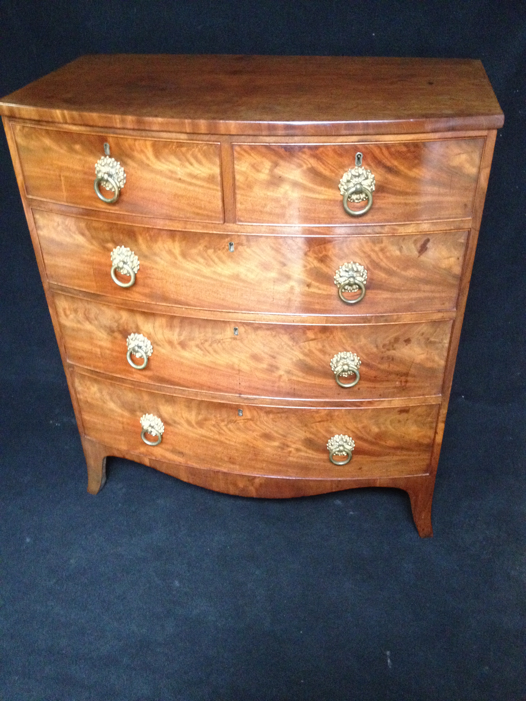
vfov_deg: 52.6
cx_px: 263
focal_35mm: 35
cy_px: 350
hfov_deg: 40.7
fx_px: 709
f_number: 2.4
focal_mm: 4.28
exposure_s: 1/15
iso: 500
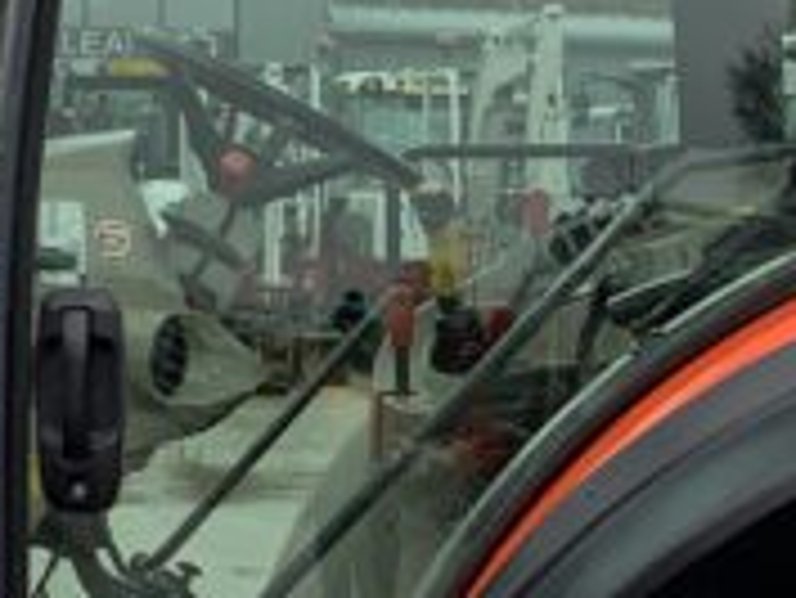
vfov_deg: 8.8
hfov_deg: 11.7
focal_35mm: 168
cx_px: 256
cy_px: 454
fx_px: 3866
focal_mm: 3
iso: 16
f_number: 1.8
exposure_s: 1/178
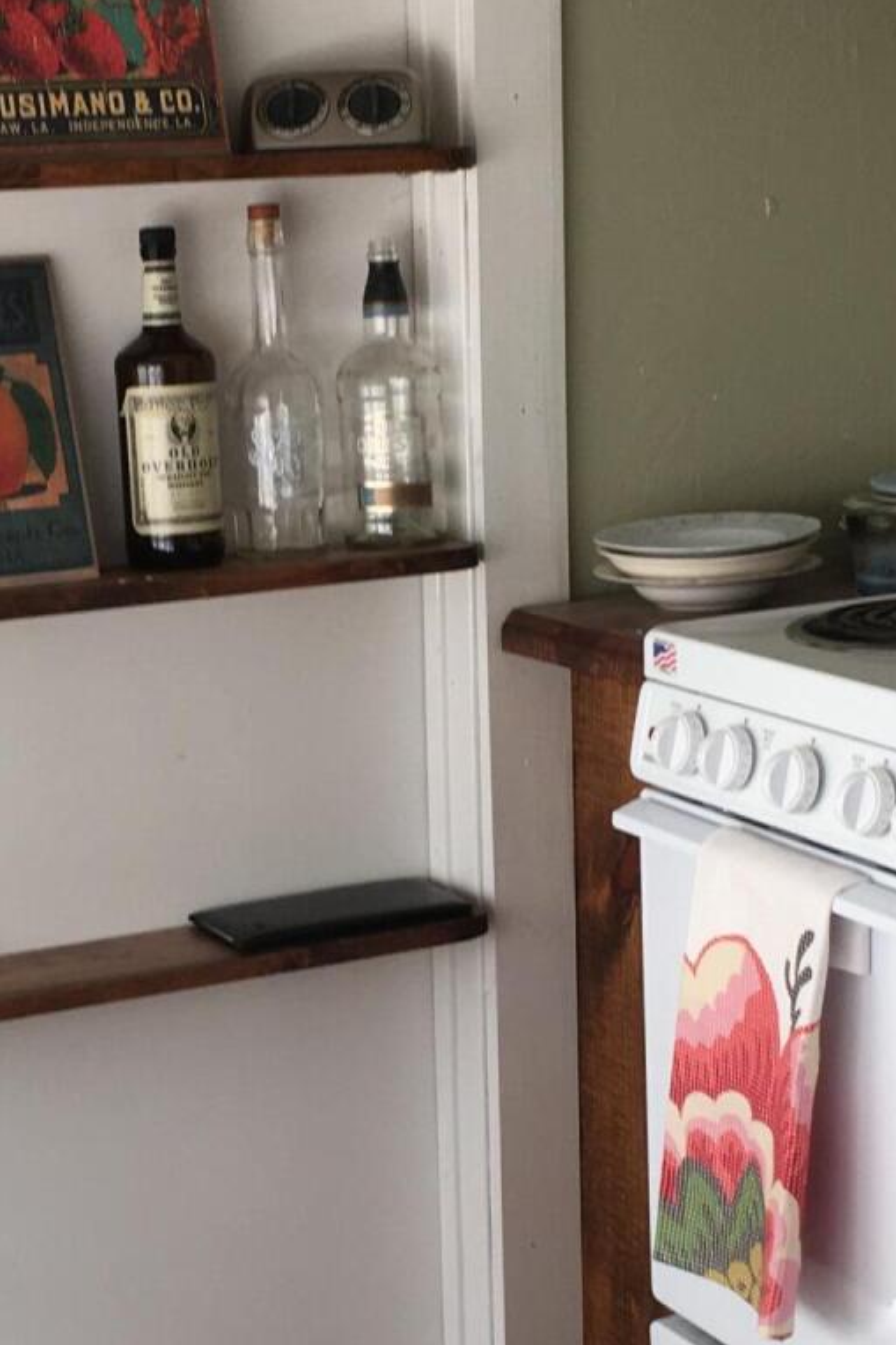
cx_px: 389
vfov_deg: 25.6
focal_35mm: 79
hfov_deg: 17.3
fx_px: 2950
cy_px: 826
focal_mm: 4.15
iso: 25
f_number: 2.2
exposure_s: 1/60
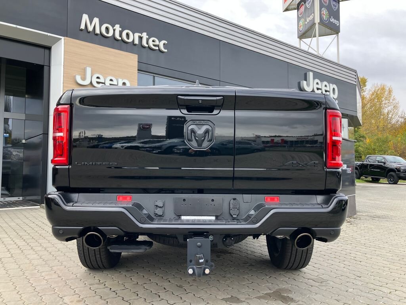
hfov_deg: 63.4
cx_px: 203
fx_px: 328
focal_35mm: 28
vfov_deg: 49.7
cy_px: 152
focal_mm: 3.99
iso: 25
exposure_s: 1/169
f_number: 1.8
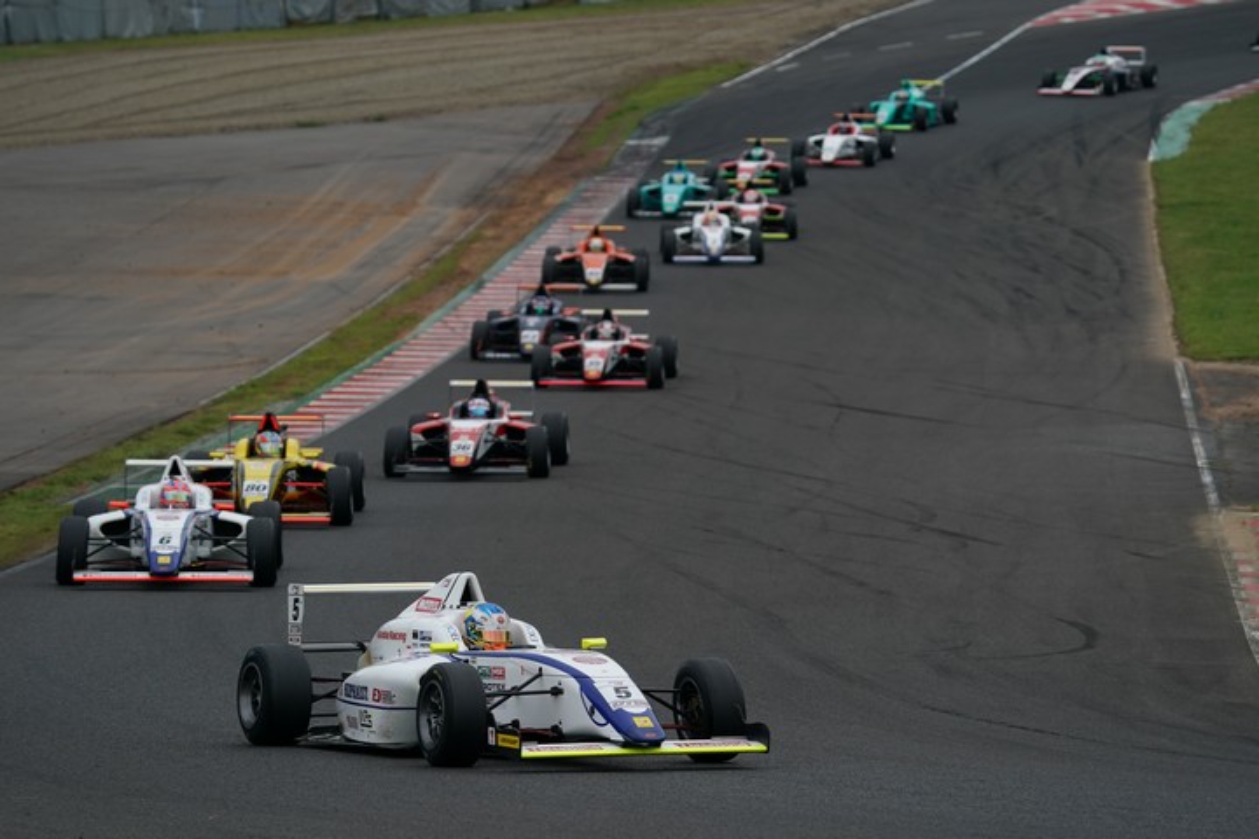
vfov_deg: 5.7
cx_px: 630
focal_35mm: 241
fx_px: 8428
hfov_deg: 8.5
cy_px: 420
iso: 400
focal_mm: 241
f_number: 6.3
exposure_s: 1/1000
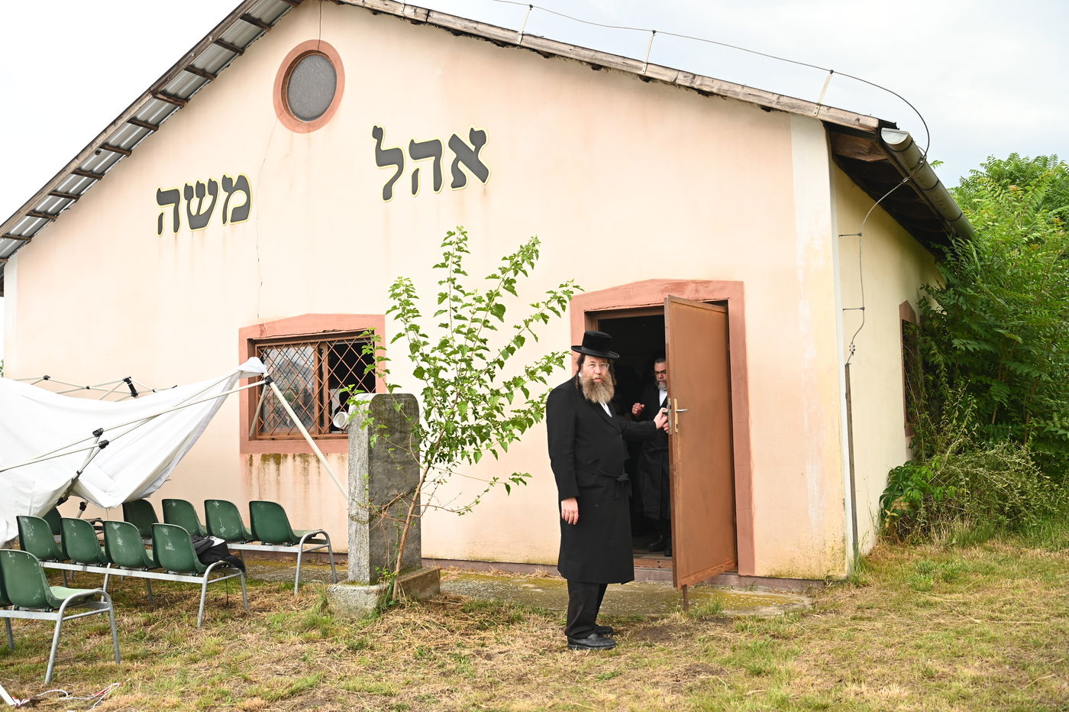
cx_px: 534
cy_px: 356
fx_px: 1009
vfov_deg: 38.8
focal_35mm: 34
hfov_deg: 55.8
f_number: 5.6
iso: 125
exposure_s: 1/125
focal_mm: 34
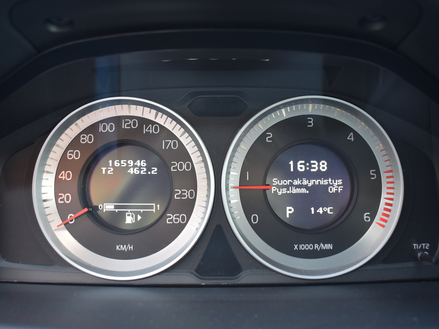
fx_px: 380
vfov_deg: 46.8
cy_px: 162
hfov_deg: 60.0
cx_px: 218
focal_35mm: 30
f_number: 4
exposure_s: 1/60
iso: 720
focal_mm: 18
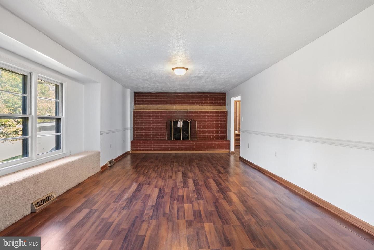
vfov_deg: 62.0
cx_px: 187
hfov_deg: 83.9
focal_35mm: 20
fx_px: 208
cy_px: 125
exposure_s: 1/5
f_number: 8
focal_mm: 20
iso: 1250
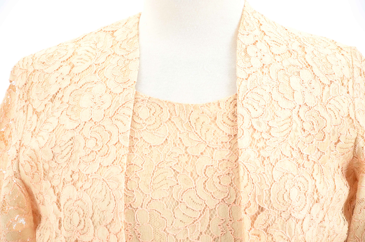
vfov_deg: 8.7
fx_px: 1594
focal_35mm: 158
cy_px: 121
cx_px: 182
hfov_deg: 13.1
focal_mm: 105
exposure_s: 1/80
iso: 160
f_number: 6.3
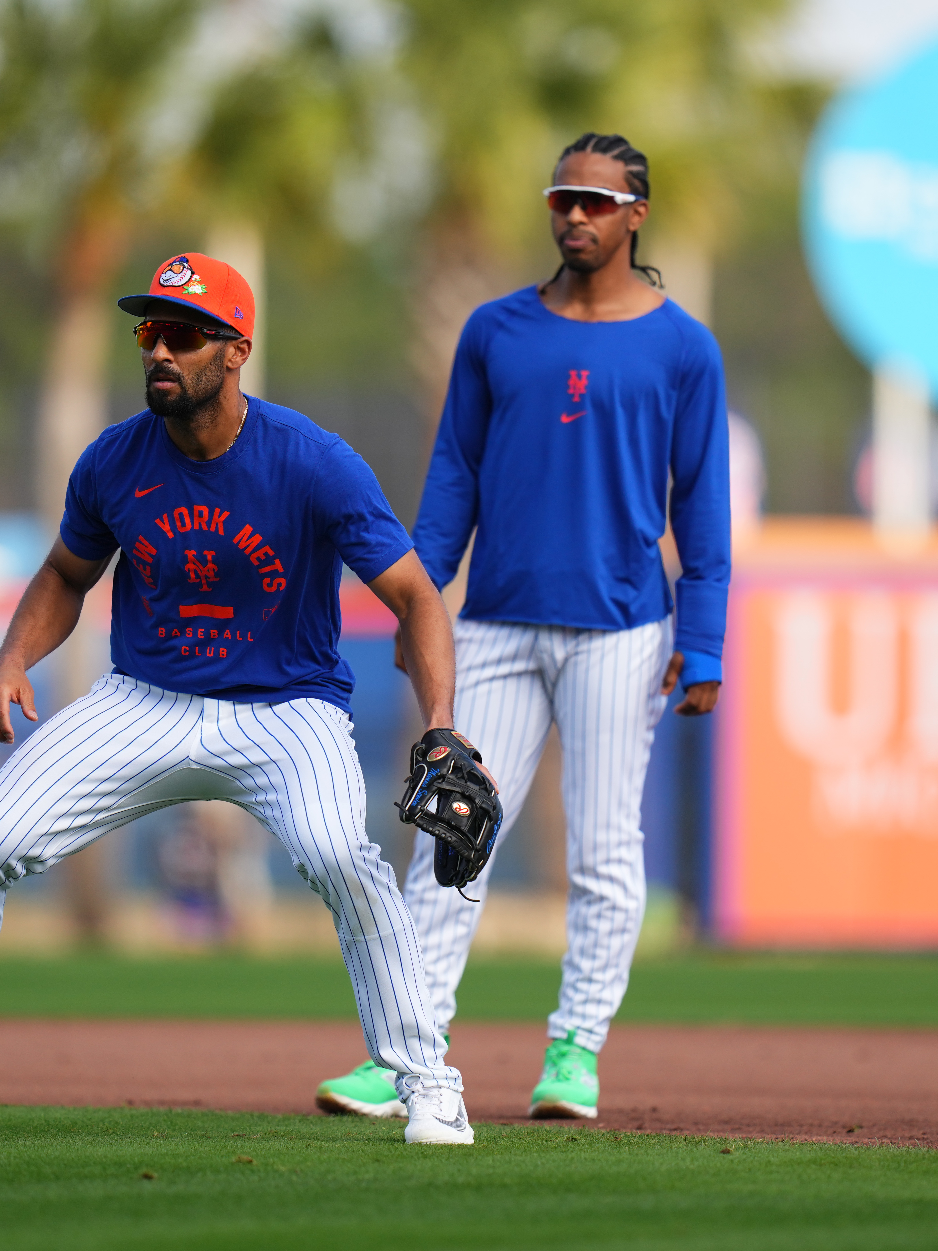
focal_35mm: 578
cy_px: 626
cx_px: 501
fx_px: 20881
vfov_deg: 3.4
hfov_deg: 2.6
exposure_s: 1/2500
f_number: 3.2
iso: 320
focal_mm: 400
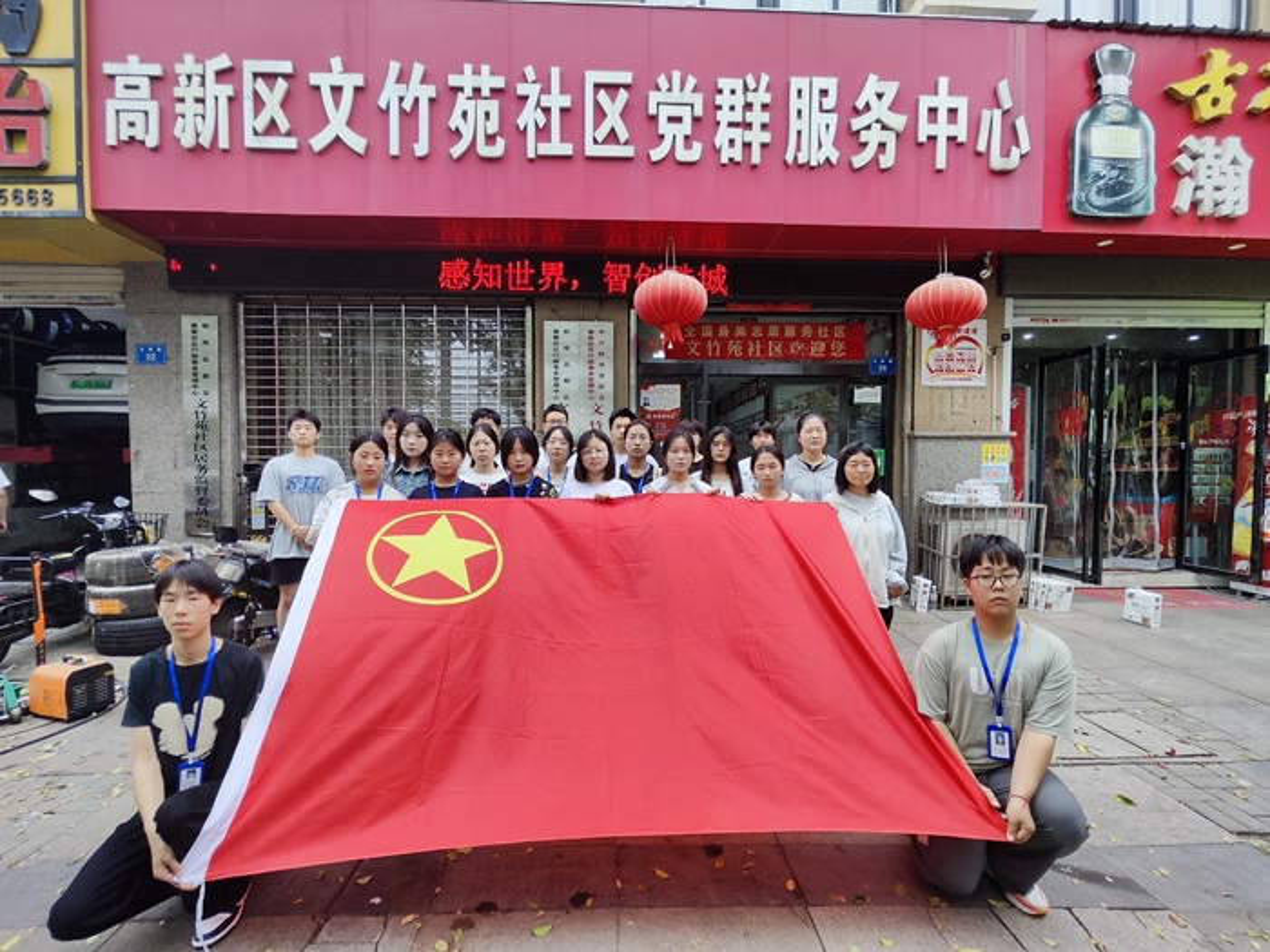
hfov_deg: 94.5
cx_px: 635
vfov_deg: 78.1
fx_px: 587
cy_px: 476
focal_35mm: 16
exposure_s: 1/169
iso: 50
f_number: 2.2
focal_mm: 1.65
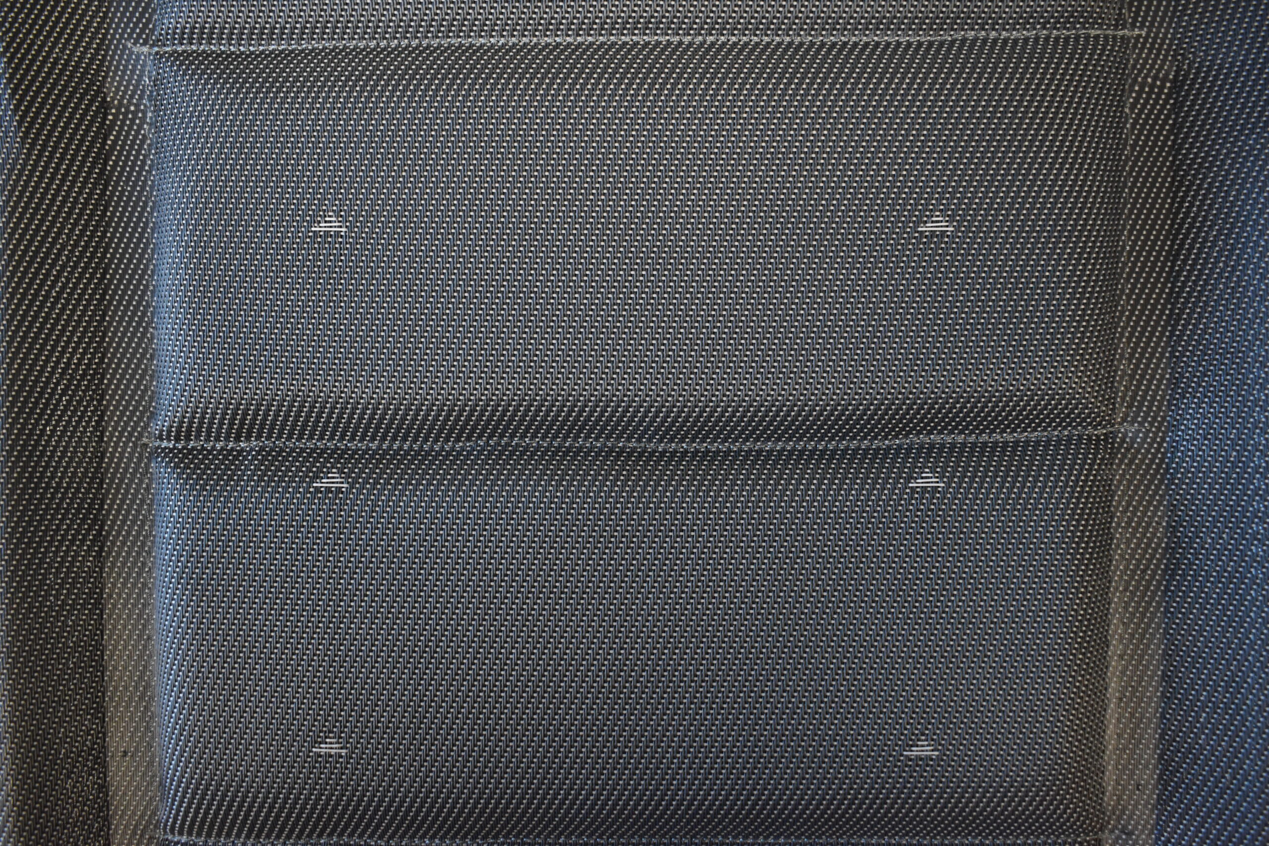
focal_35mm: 33
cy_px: 423
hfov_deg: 57.2
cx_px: 634
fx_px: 1163
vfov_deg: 40.0
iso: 1400
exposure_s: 1/30
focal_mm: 22
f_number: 3.8
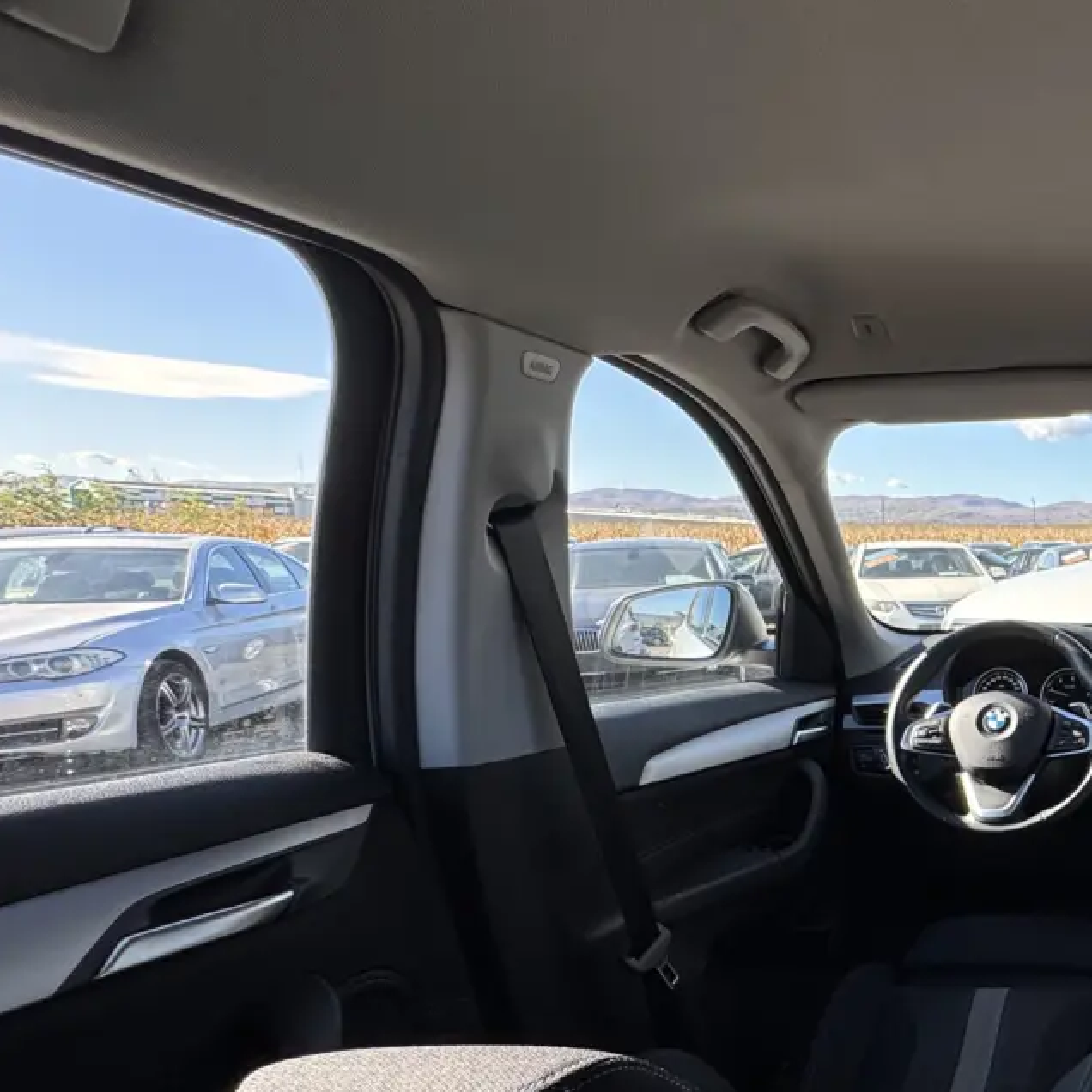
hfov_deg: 43.1
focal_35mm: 28
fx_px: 999
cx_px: 1229
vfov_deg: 56.1
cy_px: 728
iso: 40
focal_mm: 2.22
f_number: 2.2
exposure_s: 1/249
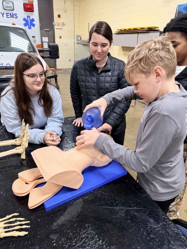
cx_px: 94
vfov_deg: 71.6
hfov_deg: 56.8
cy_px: 124
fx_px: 173
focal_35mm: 24
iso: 125
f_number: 1.78
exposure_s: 1/60
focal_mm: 6.76
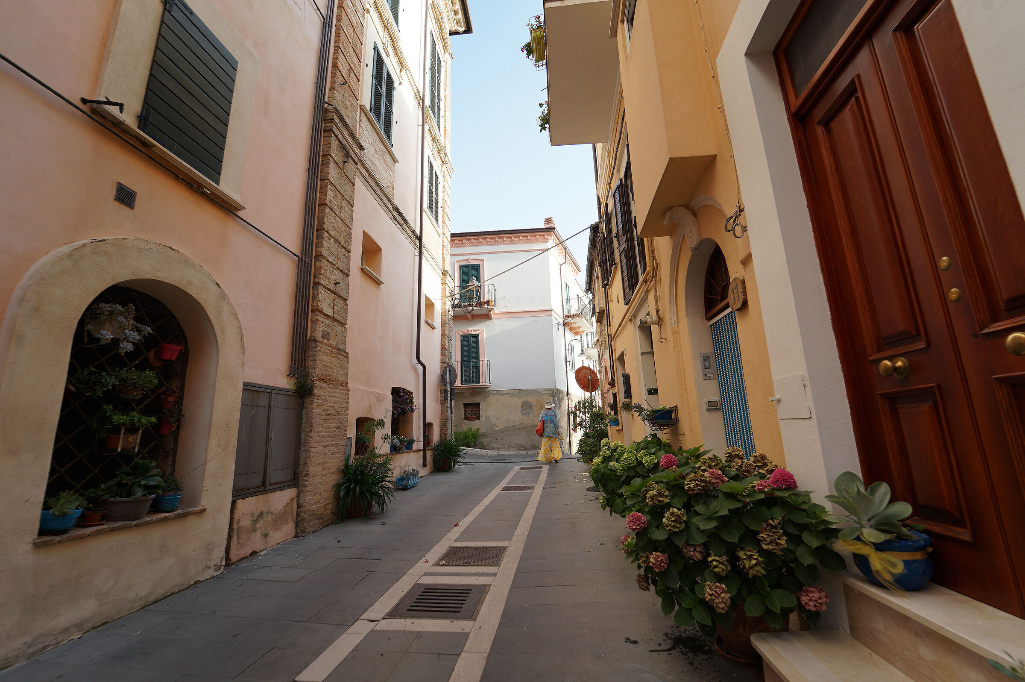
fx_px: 398
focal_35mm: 14
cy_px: 341
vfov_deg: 81.1
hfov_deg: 104.3
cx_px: 512
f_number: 7.1
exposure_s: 1/100
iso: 100
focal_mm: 14
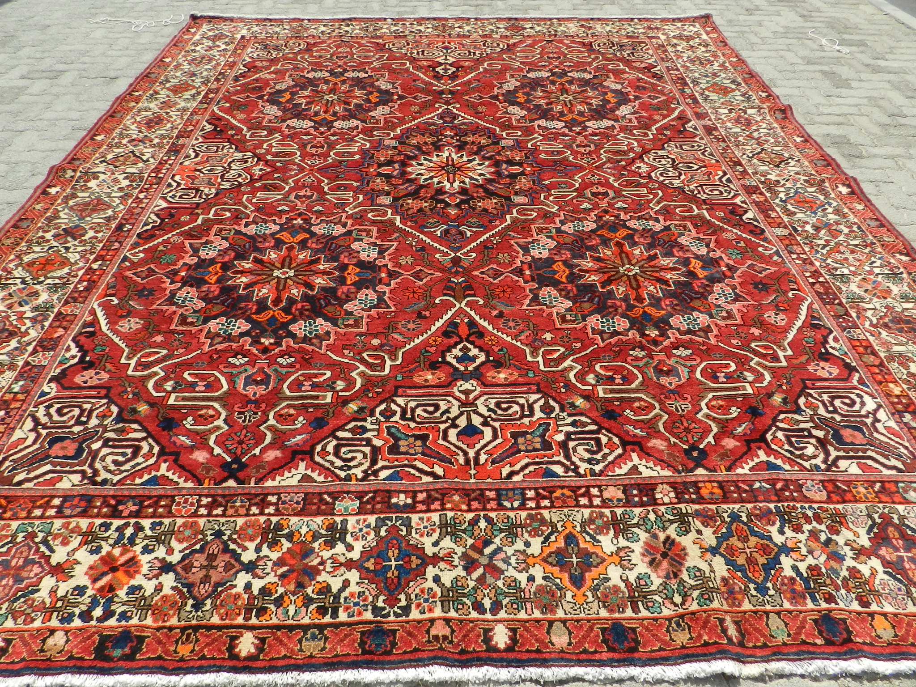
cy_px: 344
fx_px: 609
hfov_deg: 73.9
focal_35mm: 23
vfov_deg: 58.9
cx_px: 458
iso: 160
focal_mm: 4
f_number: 4.5
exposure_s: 1/800
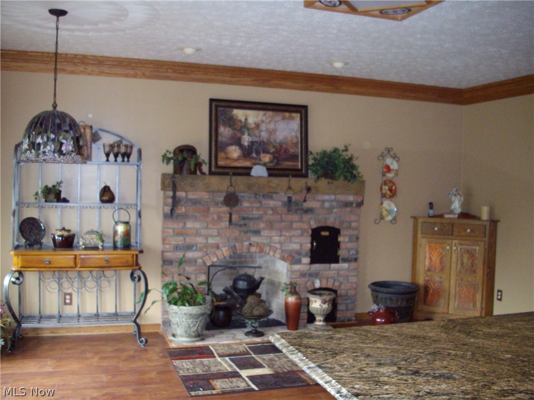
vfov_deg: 38.7
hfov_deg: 50.1
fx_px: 571
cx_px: 267
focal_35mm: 37
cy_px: 200
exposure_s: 1/50
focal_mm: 6.2
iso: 400
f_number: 2.8
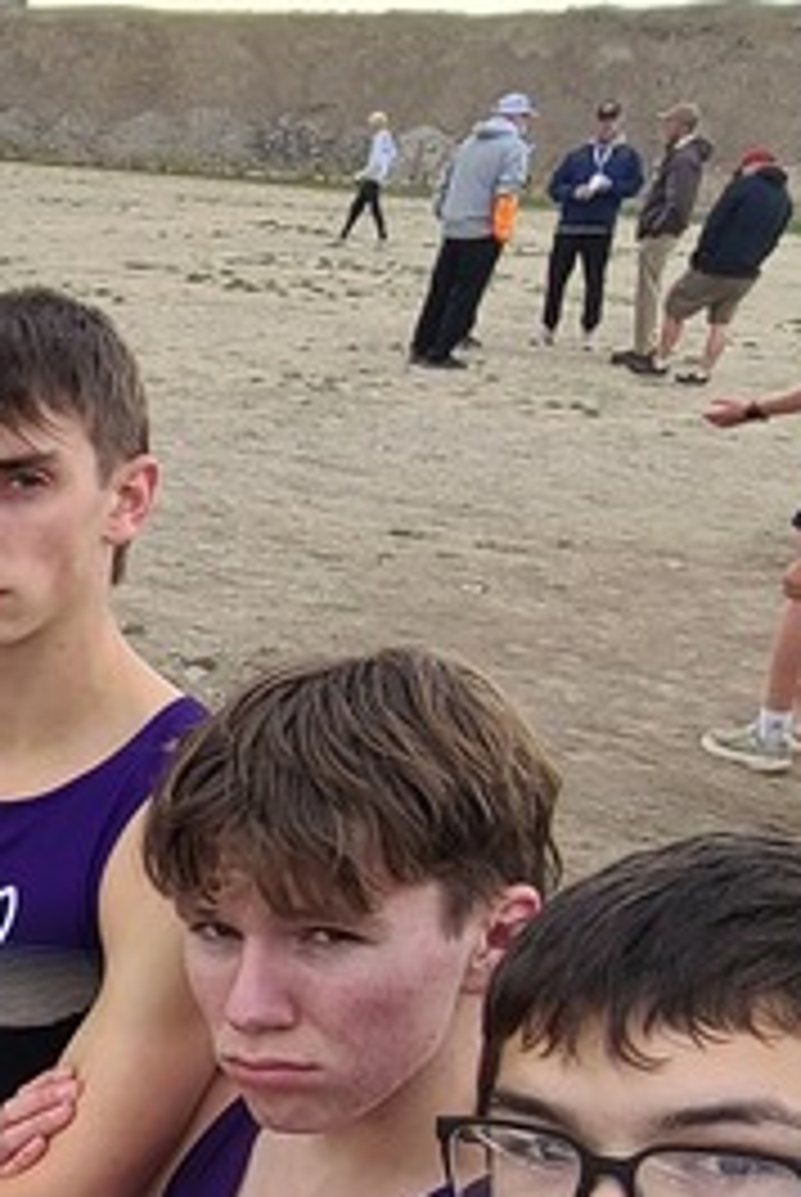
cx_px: -504
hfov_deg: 20.8
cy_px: 1004
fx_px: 1731
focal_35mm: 52
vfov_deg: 36.5
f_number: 2.2
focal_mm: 2.2
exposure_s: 1/154
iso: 50
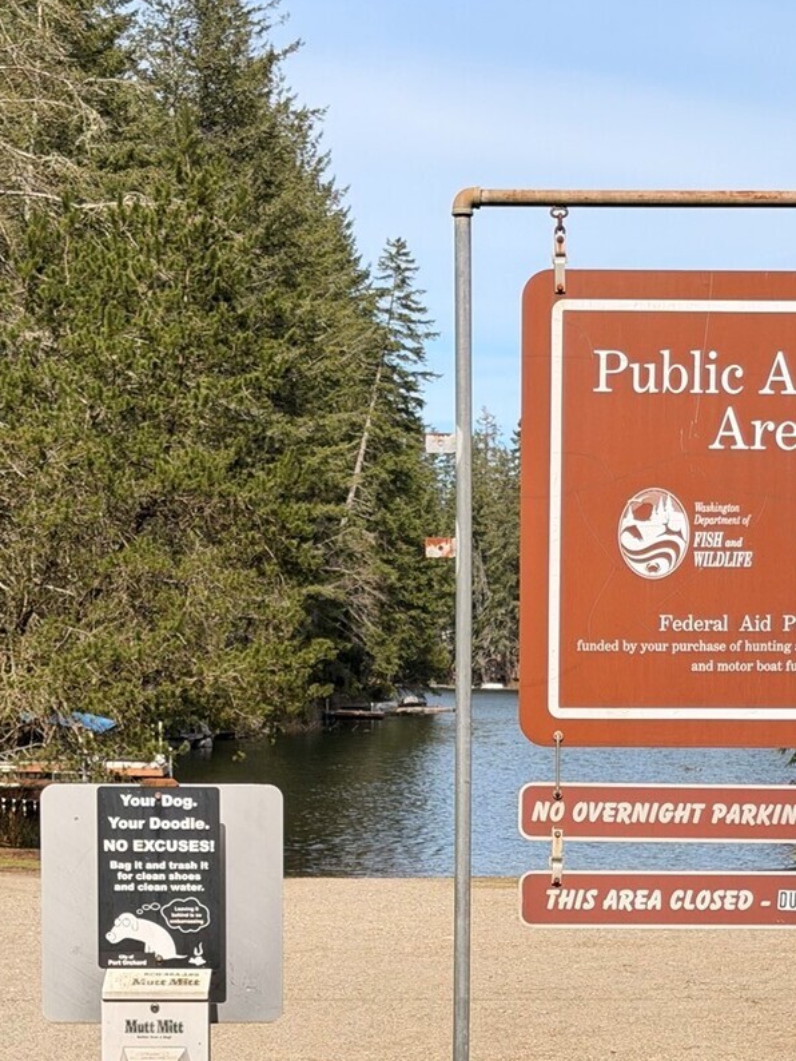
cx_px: 466
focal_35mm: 87
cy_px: 921
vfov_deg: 22.1
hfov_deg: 17.0
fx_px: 2666
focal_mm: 6.76
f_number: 1.78
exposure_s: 1/4098
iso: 64
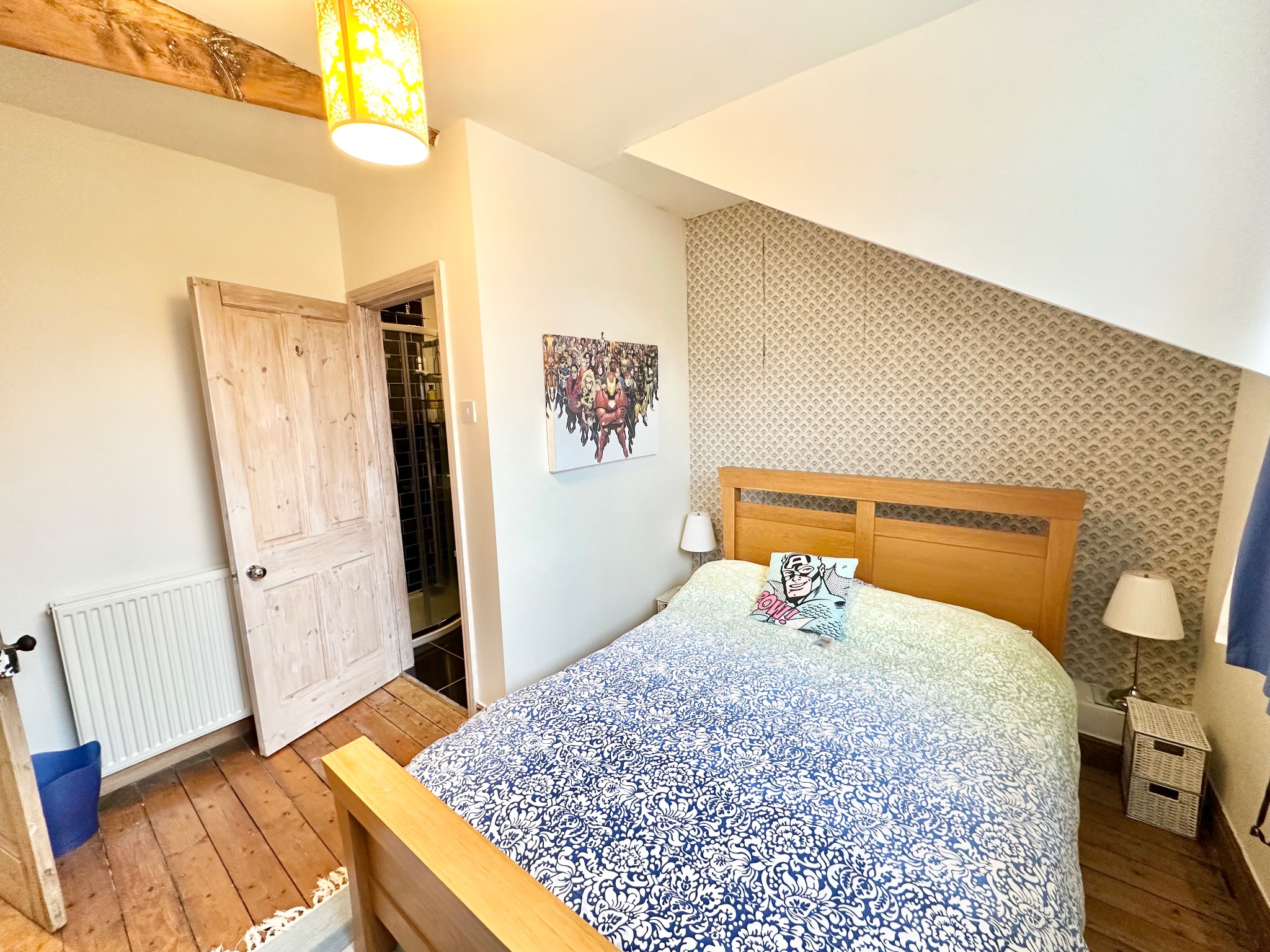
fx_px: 514
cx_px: 635
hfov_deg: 102.1
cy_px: 476
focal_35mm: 14
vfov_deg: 85.7
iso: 160
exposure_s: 1/50
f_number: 2.2
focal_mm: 2.22
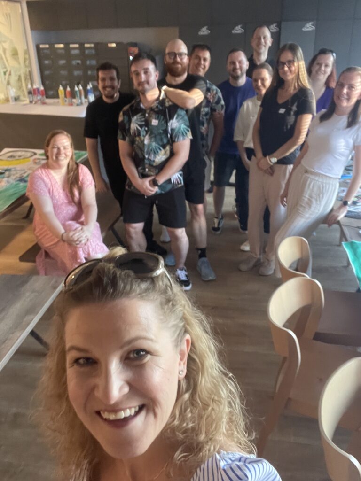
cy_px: 240
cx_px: 180
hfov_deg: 46.8
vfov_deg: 60.0
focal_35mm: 30
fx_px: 417
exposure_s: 1/44
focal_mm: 2.71
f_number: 2.2
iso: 400
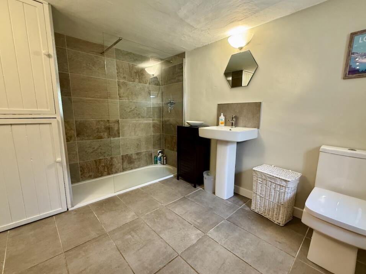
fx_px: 159
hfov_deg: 98.1
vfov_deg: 81.7
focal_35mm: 15
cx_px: 190
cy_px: 141
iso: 200
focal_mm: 2.22
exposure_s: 1/50
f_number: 2.2
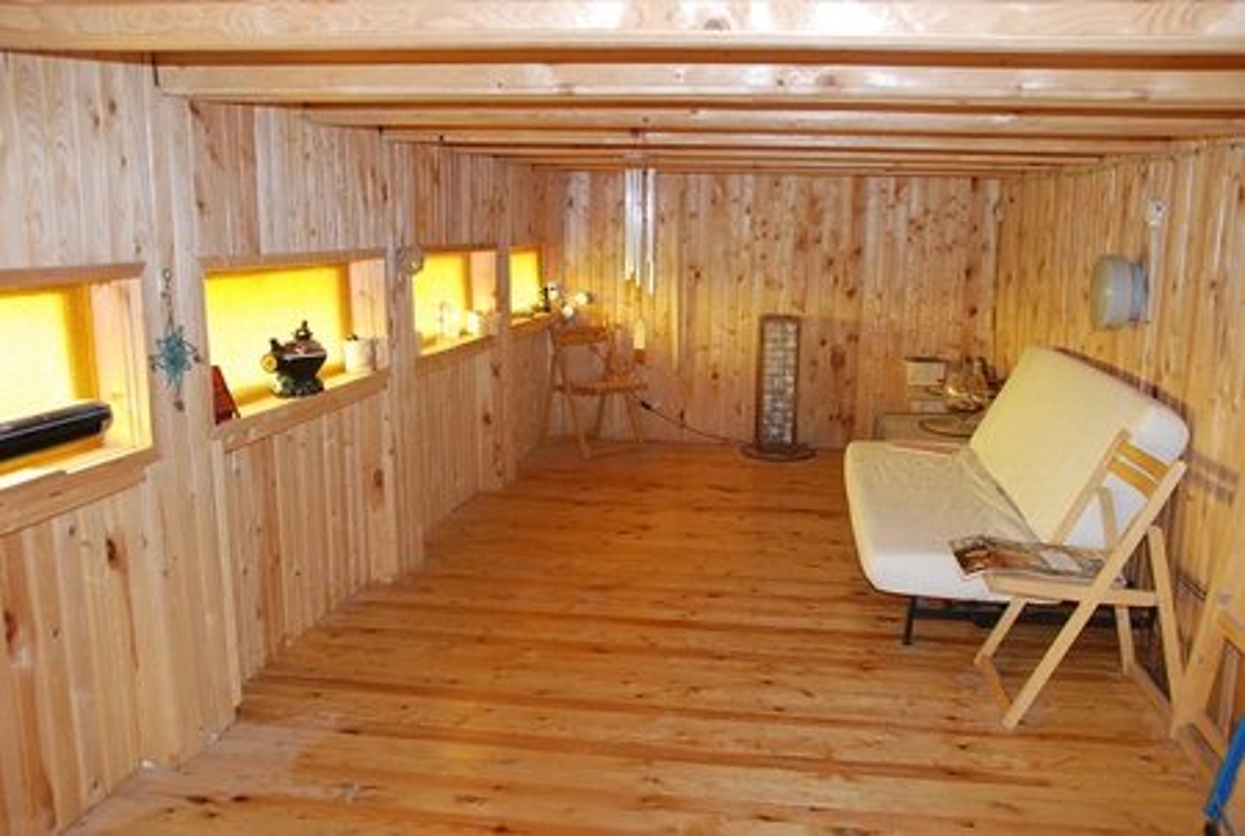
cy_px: 418
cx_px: 622
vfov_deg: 43.8
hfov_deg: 61.8
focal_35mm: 30
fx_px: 1040
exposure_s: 1/60
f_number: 5
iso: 1000
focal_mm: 20
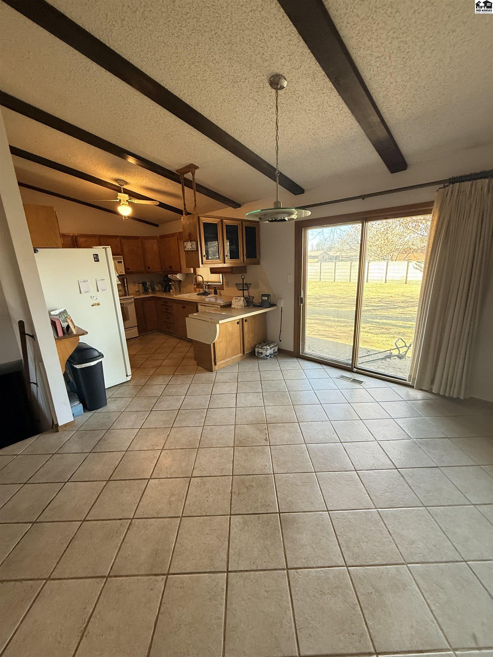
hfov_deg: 85.7
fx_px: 266
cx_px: 246
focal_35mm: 14
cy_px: 328
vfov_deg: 102.1
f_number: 2.2
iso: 400
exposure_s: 1/120
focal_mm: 2.22
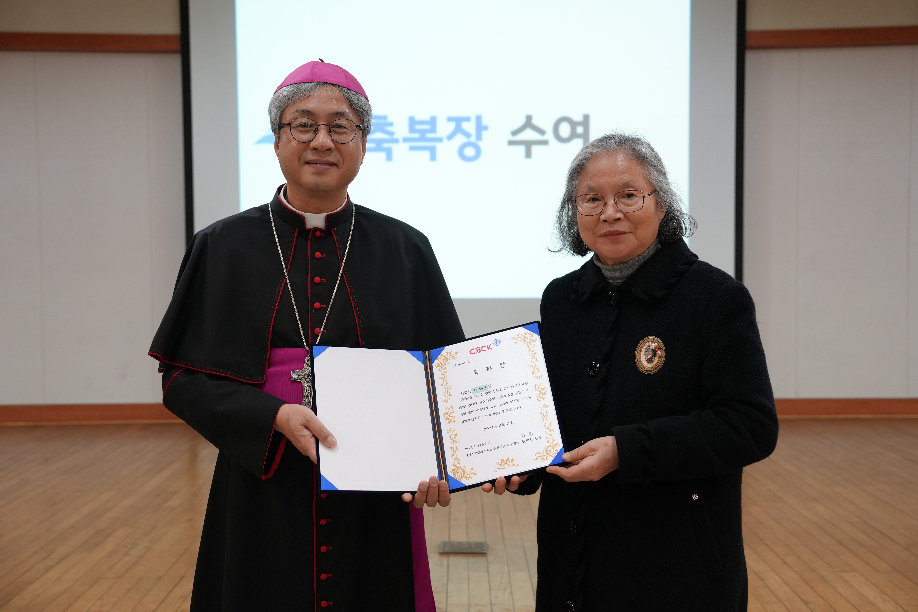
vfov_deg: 29.9
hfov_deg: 43.6
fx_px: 1147
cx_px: 459
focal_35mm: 45
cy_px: 306
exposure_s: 1/160
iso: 1000
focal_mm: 45
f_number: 4
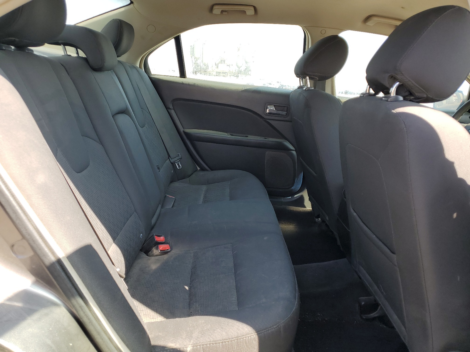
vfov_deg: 53.1
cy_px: 176
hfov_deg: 67.3
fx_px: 353
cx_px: 235
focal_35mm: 26
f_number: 1.5
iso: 50
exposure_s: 1/357
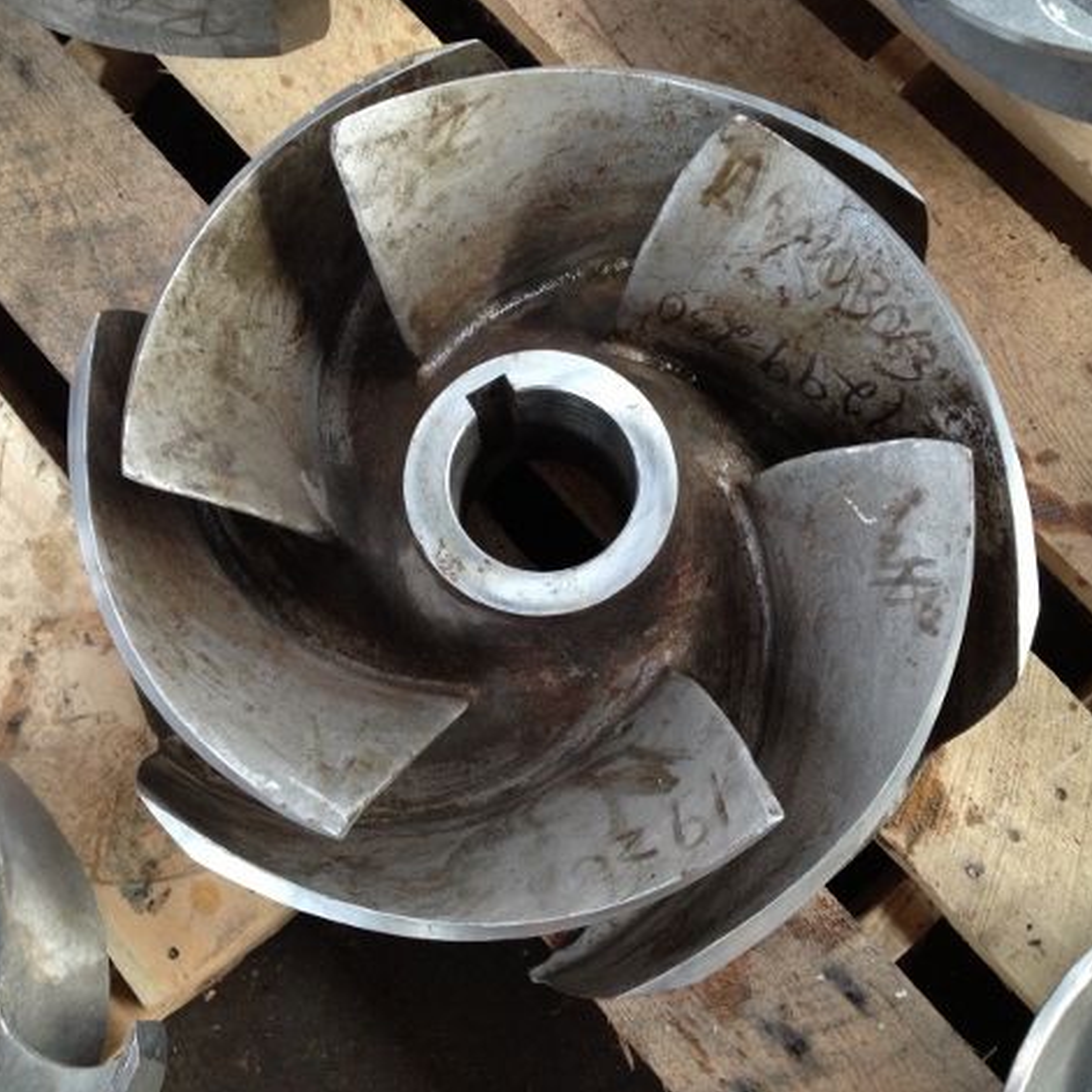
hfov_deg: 40.0
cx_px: 505
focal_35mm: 42
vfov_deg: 40.0
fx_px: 1499
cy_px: 538
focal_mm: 4.28
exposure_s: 1/20
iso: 200
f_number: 2.4
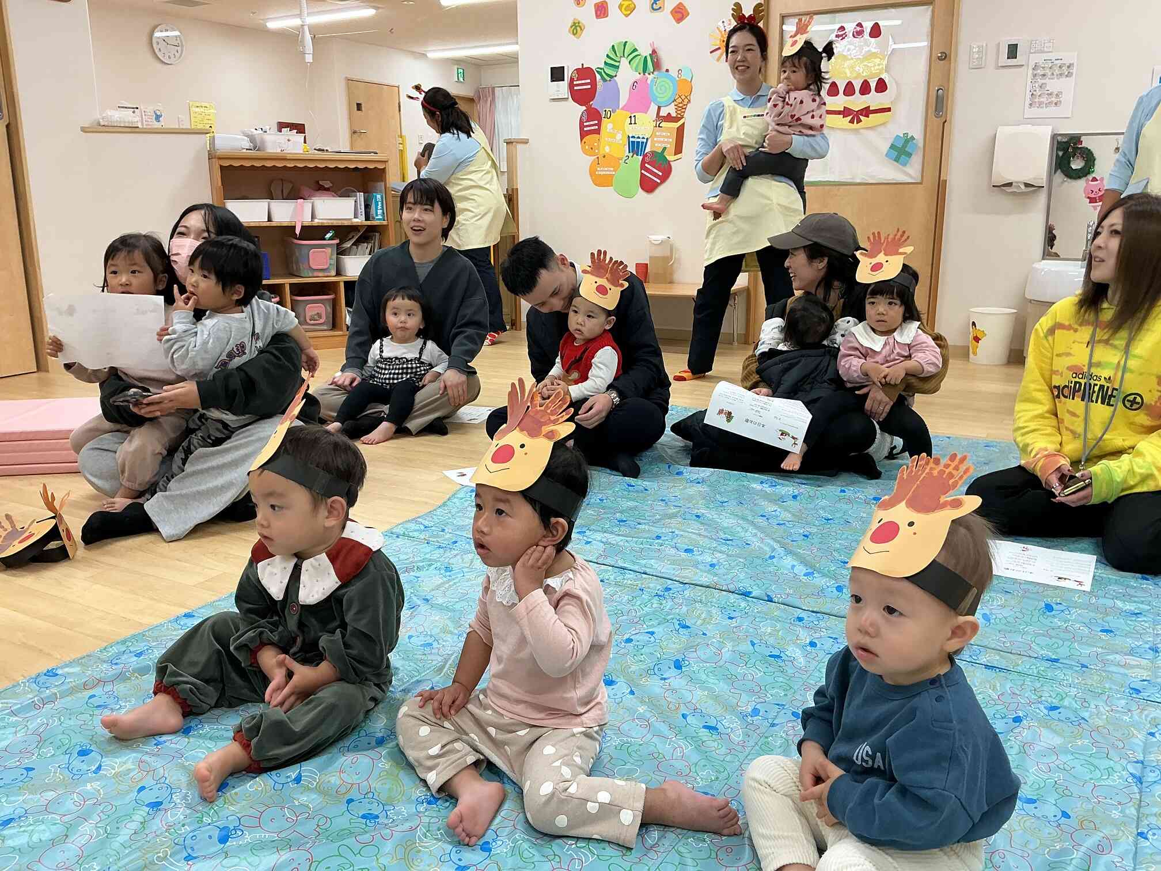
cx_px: 580
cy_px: 436
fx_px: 973
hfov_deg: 61.7
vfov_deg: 48.2
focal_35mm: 29
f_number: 1.8
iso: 32
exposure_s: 1/60
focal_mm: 3
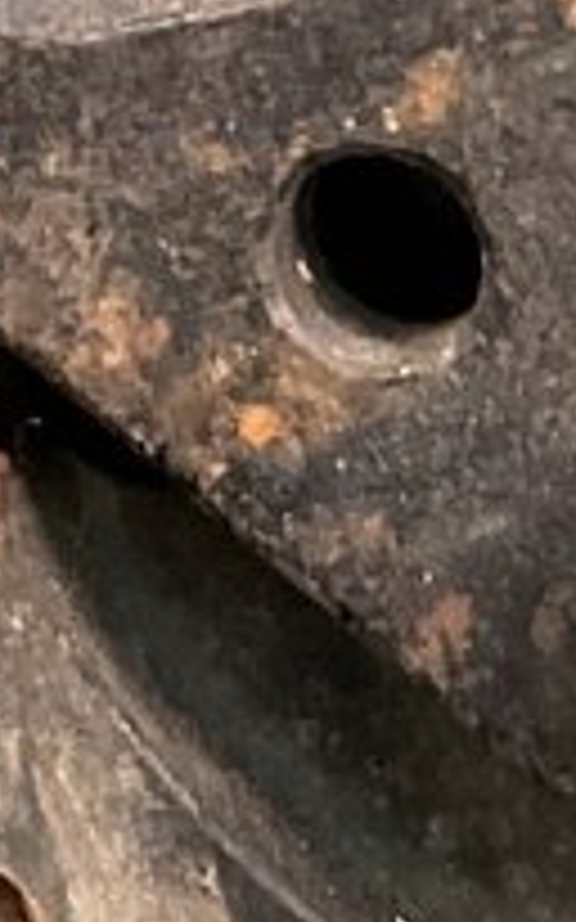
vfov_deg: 9.2
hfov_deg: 5.7
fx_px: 5705
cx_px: 1033
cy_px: 861
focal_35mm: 227
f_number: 1.8
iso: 250
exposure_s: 1/30
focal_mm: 3
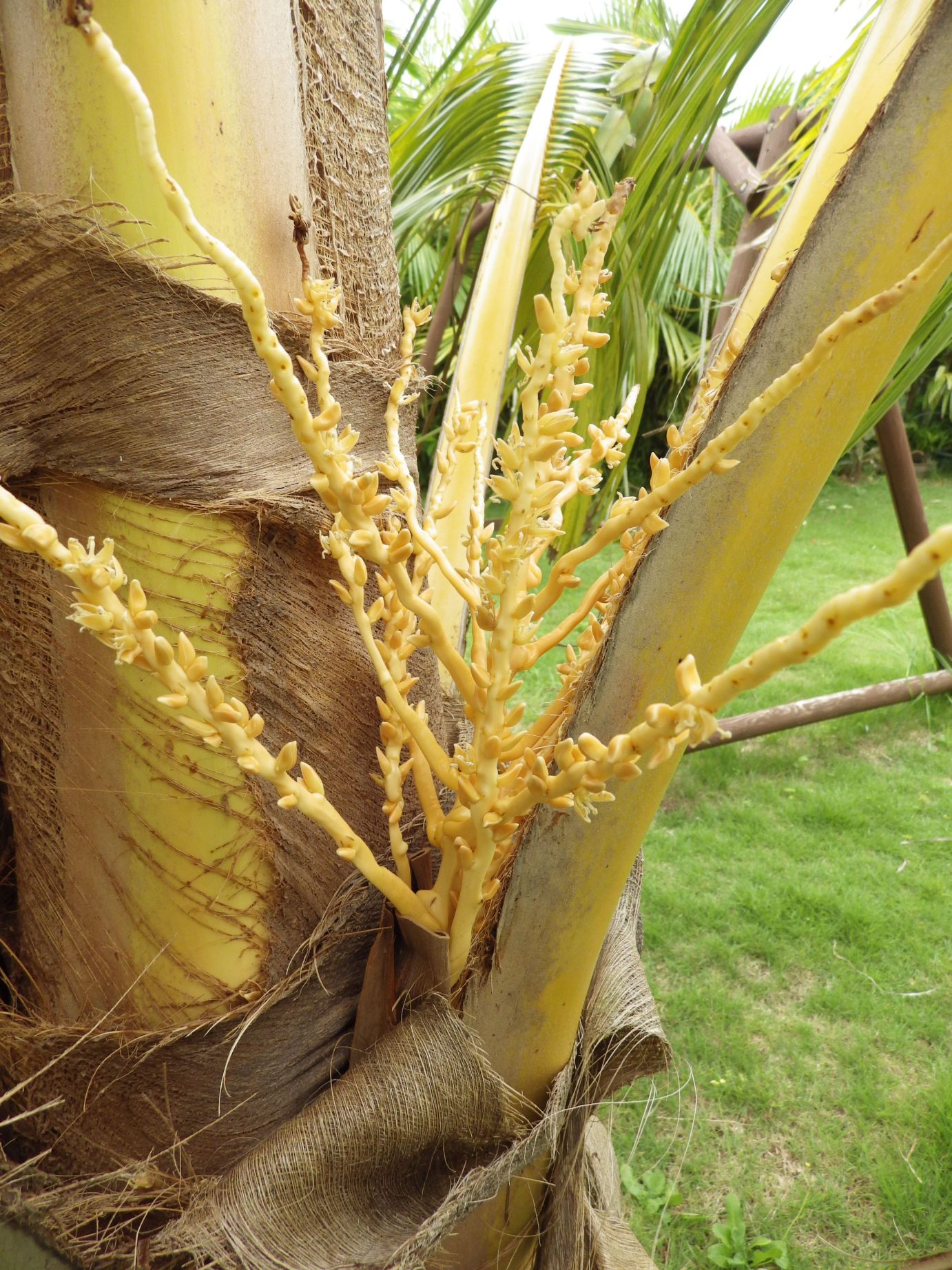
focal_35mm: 22
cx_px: 476
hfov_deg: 61.1
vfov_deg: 76.4
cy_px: 635
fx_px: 807
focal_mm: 4
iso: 100
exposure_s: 1/125
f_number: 3.1
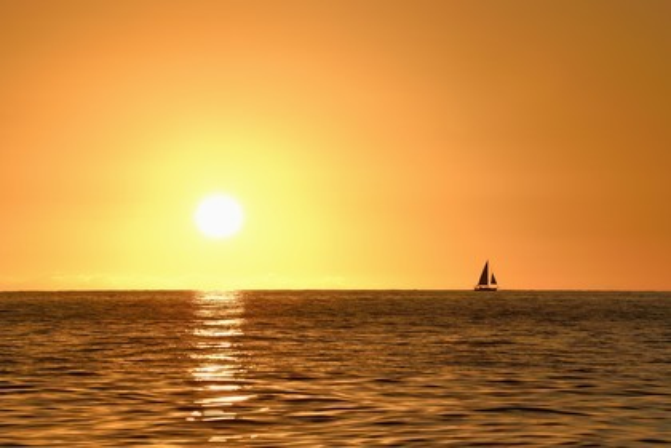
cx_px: 336
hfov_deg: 10.3
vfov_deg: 6.9
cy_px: 224
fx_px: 3727
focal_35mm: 200
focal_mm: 200
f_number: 11
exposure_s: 1/800
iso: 200
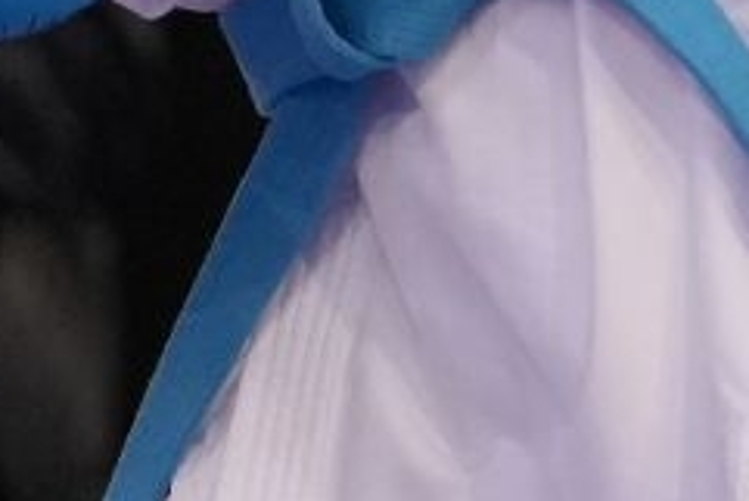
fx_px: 46631
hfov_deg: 0.9
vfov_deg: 0.6
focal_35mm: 2240
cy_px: -464
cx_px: 1408
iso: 2000
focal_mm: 200
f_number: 2.8
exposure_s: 1/1000
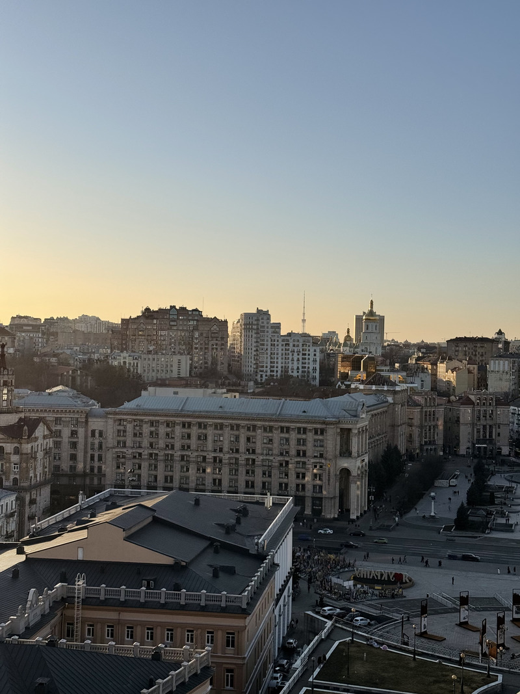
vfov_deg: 39.7
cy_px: 347
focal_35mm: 48
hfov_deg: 30.3
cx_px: 260
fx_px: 962
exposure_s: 1/6024
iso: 64
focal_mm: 6.76
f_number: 1.78
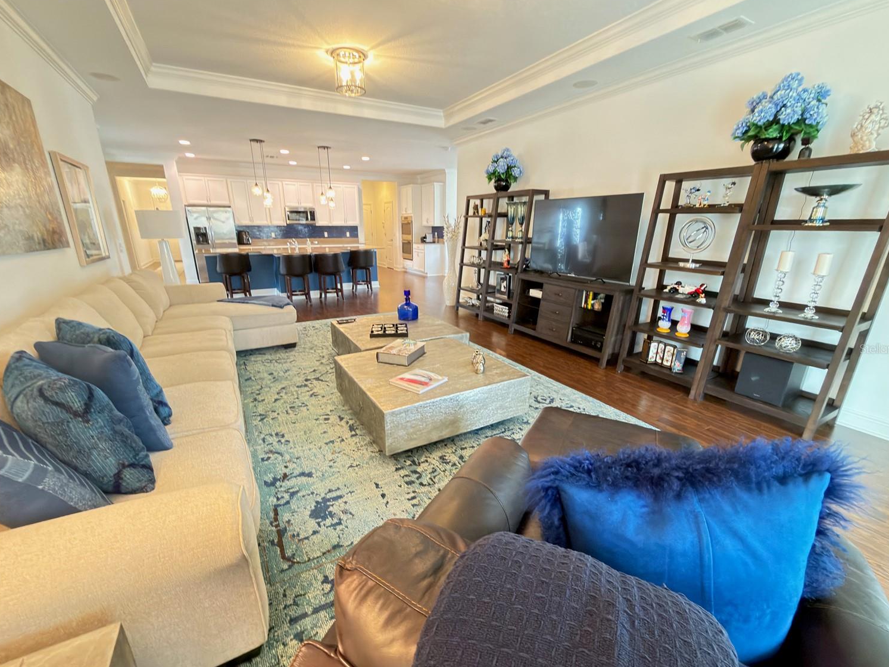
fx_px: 385
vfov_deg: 81.7
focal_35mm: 15
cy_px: 348
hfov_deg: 98.2
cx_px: 439
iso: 640
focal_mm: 2.22
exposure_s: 1/17
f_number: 2.2
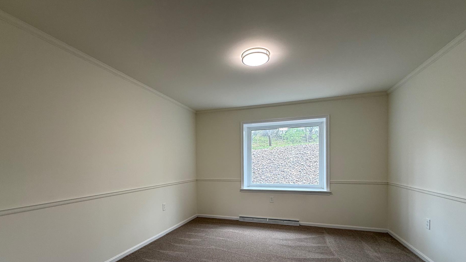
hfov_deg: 95.9
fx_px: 210
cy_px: 168
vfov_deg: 62.8
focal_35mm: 17
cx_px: 225
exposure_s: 1/99
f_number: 2.2
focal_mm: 2.22
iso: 80
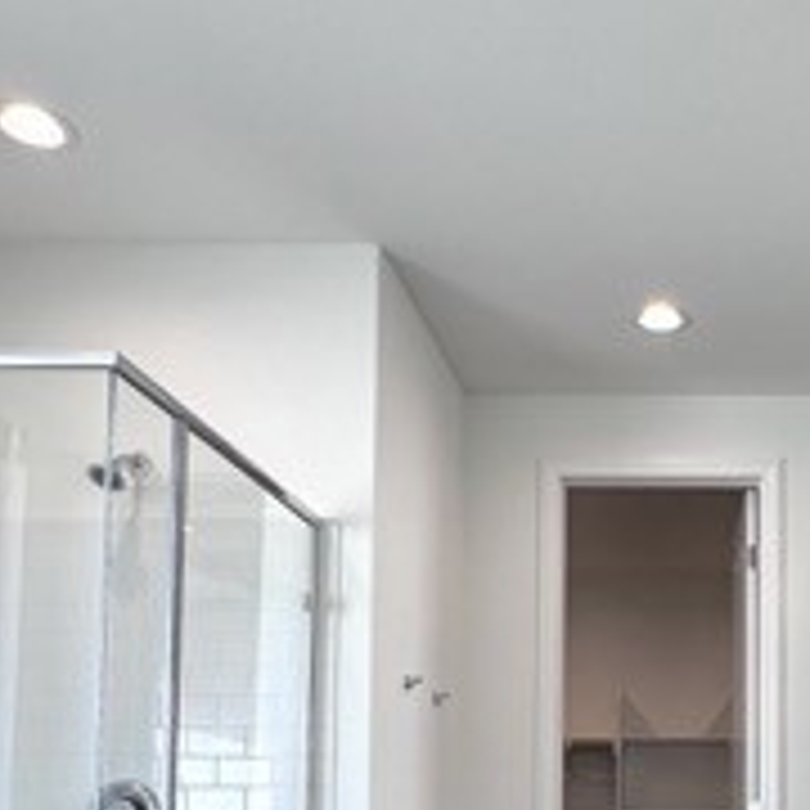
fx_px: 1165
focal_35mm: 44
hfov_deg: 36.2
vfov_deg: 35.2
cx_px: 716
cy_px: 783
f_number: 2.2
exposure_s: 1/120
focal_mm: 2.22
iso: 64
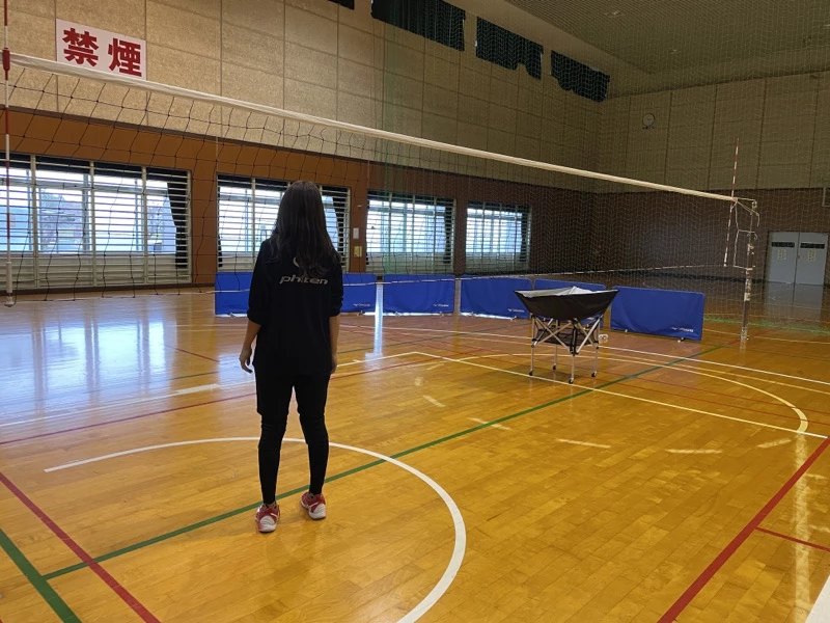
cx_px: 415
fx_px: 623
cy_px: 312
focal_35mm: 26
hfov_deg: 67.3
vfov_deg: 53.1
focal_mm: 4.2
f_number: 1.6
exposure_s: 1/60
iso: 200
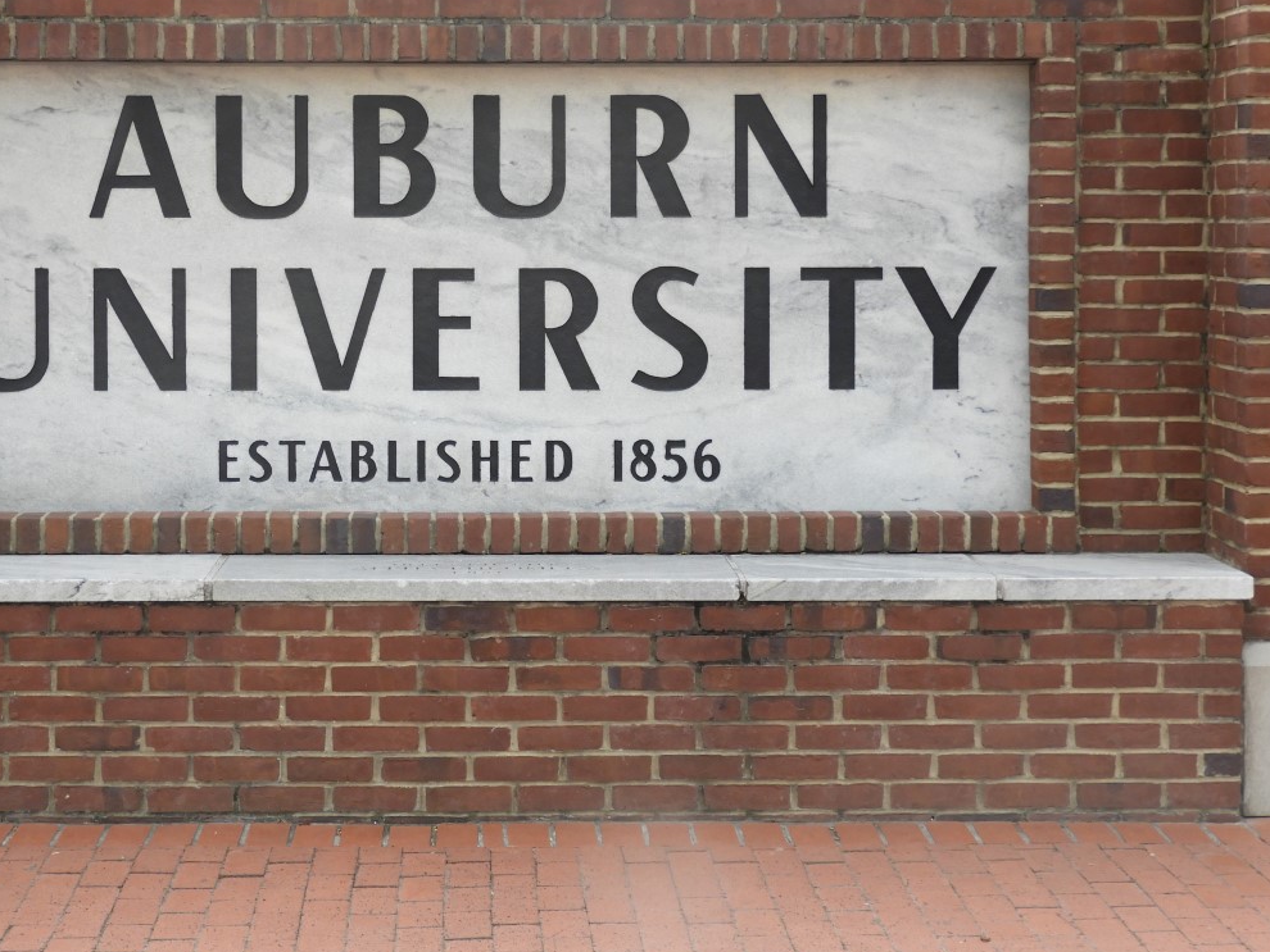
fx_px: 2936
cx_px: 502
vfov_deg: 18.4
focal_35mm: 80
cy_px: 309
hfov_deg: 24.4
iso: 100
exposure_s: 1/100
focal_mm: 9.9
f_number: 4
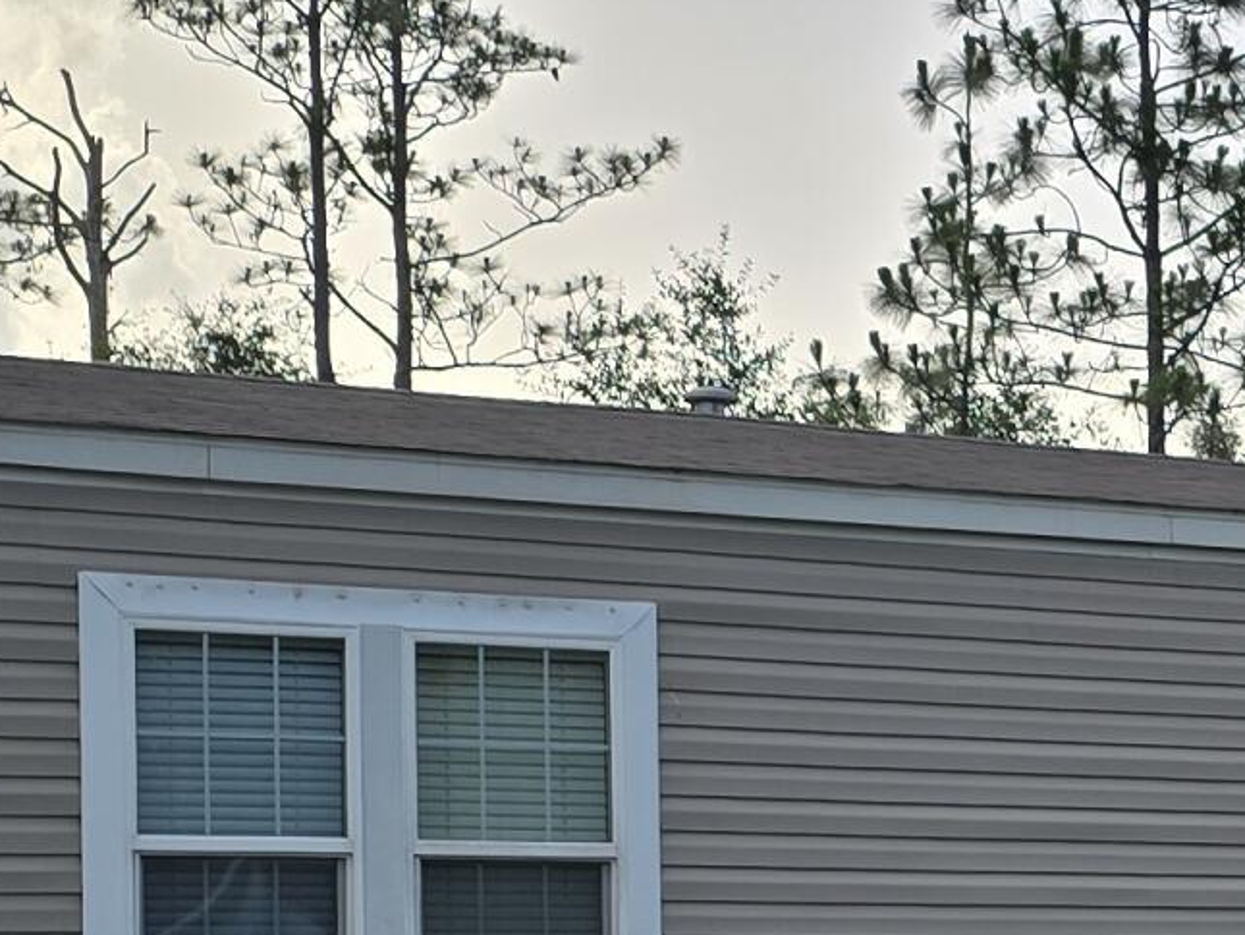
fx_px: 3849
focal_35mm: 107
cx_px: 1508
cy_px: 987
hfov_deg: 17.5
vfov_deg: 13.6
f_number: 1.7
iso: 12
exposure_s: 1/1461
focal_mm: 6.3
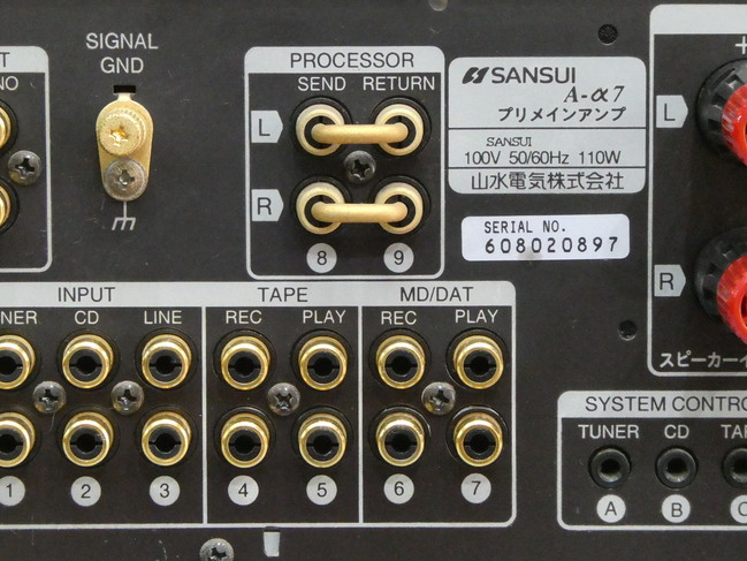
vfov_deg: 10.2
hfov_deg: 13.6
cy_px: 261
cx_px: 295
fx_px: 3130
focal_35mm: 145
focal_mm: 17.5
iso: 1600
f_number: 5
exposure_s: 1/50
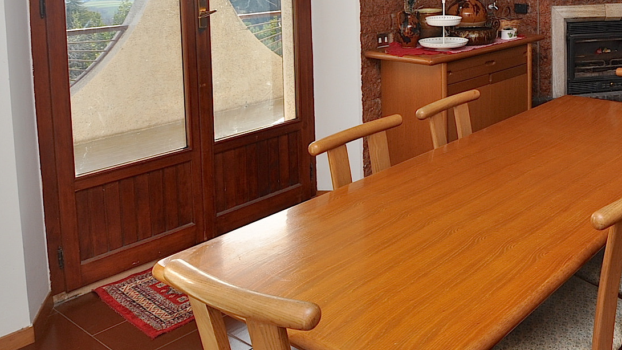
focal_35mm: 37
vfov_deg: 30.3
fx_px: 610
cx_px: 533
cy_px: 19
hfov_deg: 49.4
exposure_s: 1/200
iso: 200
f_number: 7.1
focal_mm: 12
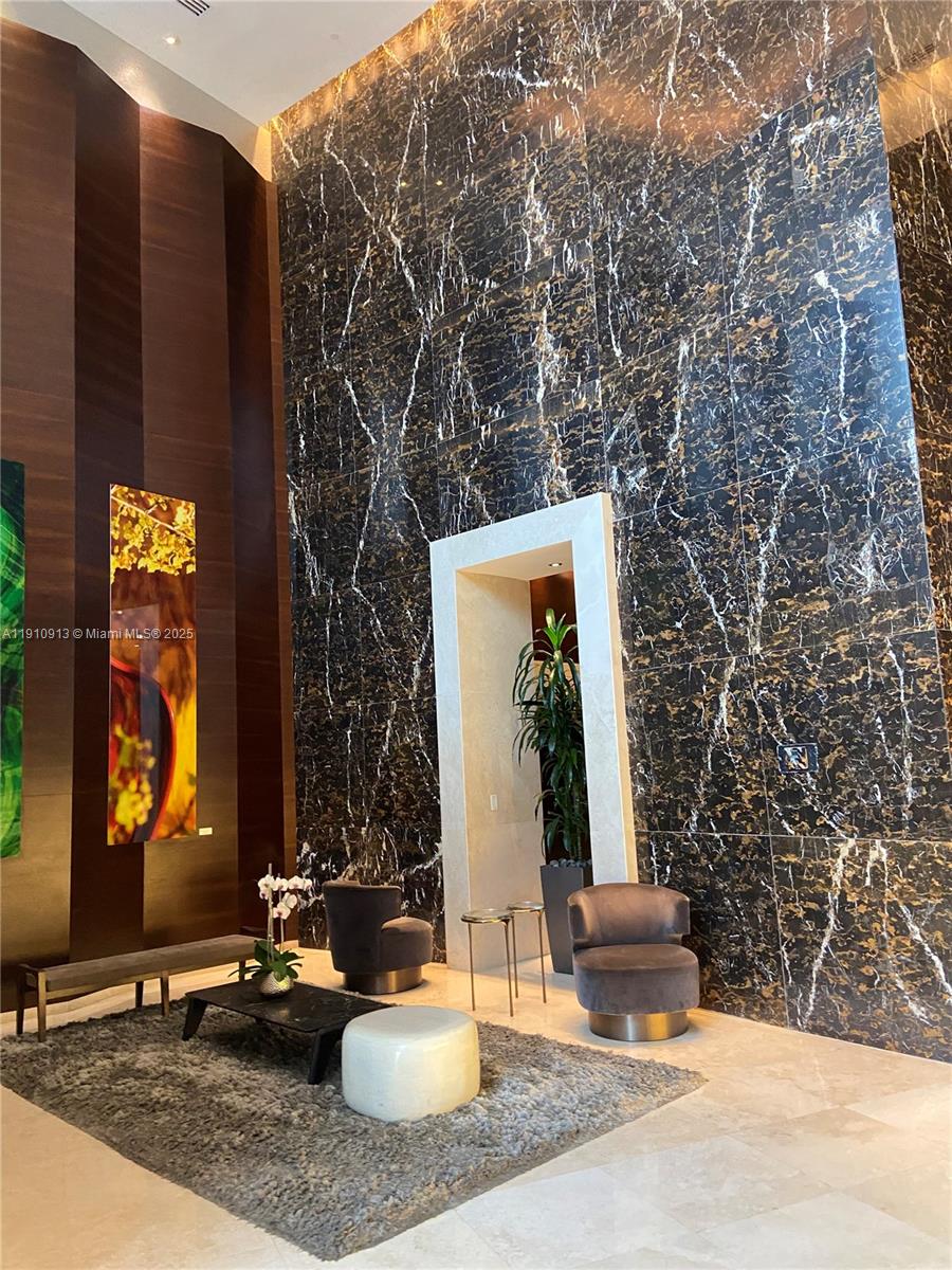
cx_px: 476
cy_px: 635
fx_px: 953
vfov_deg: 67.3
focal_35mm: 26
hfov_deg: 53.1
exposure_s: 1/40
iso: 320
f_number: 1.8
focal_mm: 4.25
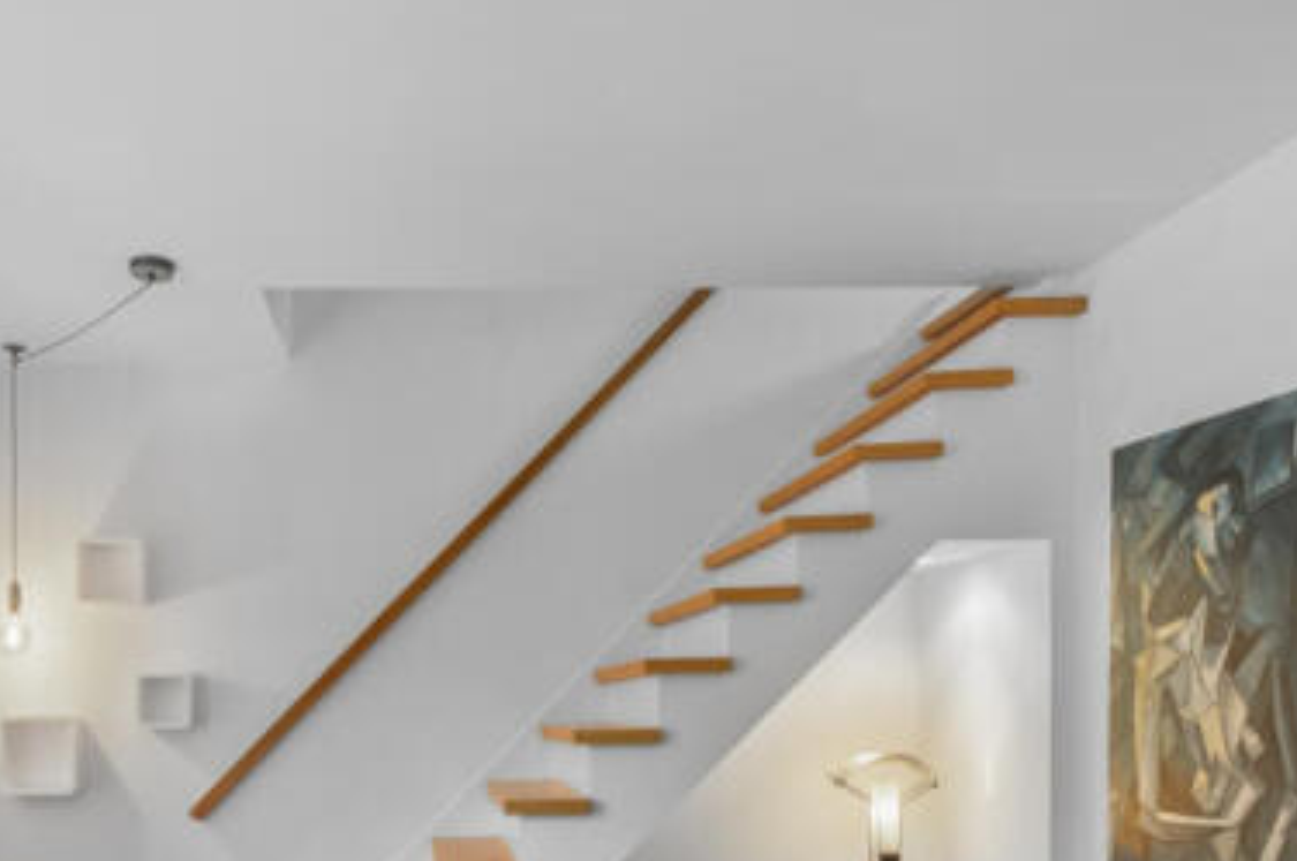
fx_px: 1039
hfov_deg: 61.5
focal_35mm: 29
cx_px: 377
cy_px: 712
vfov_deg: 42.6
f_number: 16
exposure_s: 5
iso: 200
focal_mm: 16.5
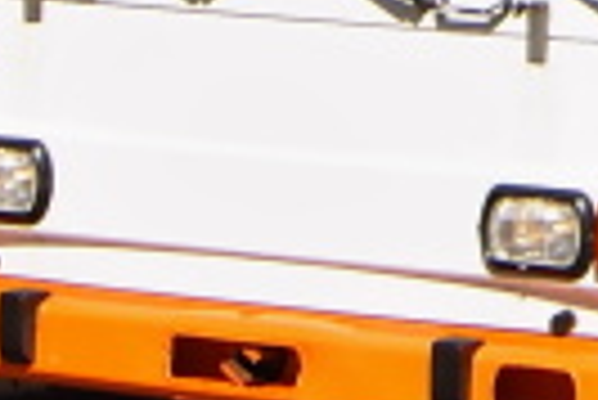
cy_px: -701
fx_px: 10574
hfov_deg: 3.2
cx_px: 1124
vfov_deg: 2.2
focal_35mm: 636
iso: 100
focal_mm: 55
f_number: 9
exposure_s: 1/250
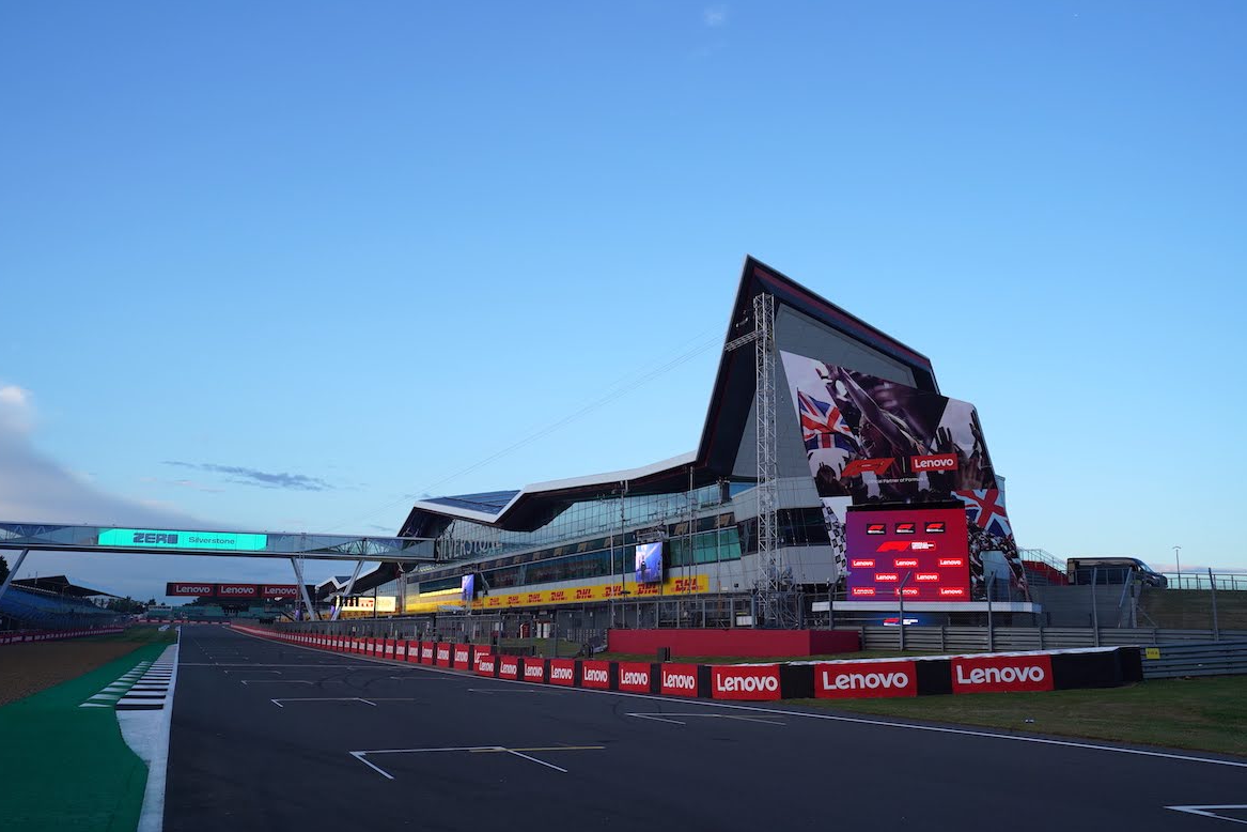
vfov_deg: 36.9
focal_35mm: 36
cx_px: 627
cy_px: 406
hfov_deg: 53.1
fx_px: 1247
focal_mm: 35
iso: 100
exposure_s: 1/125
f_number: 5.6
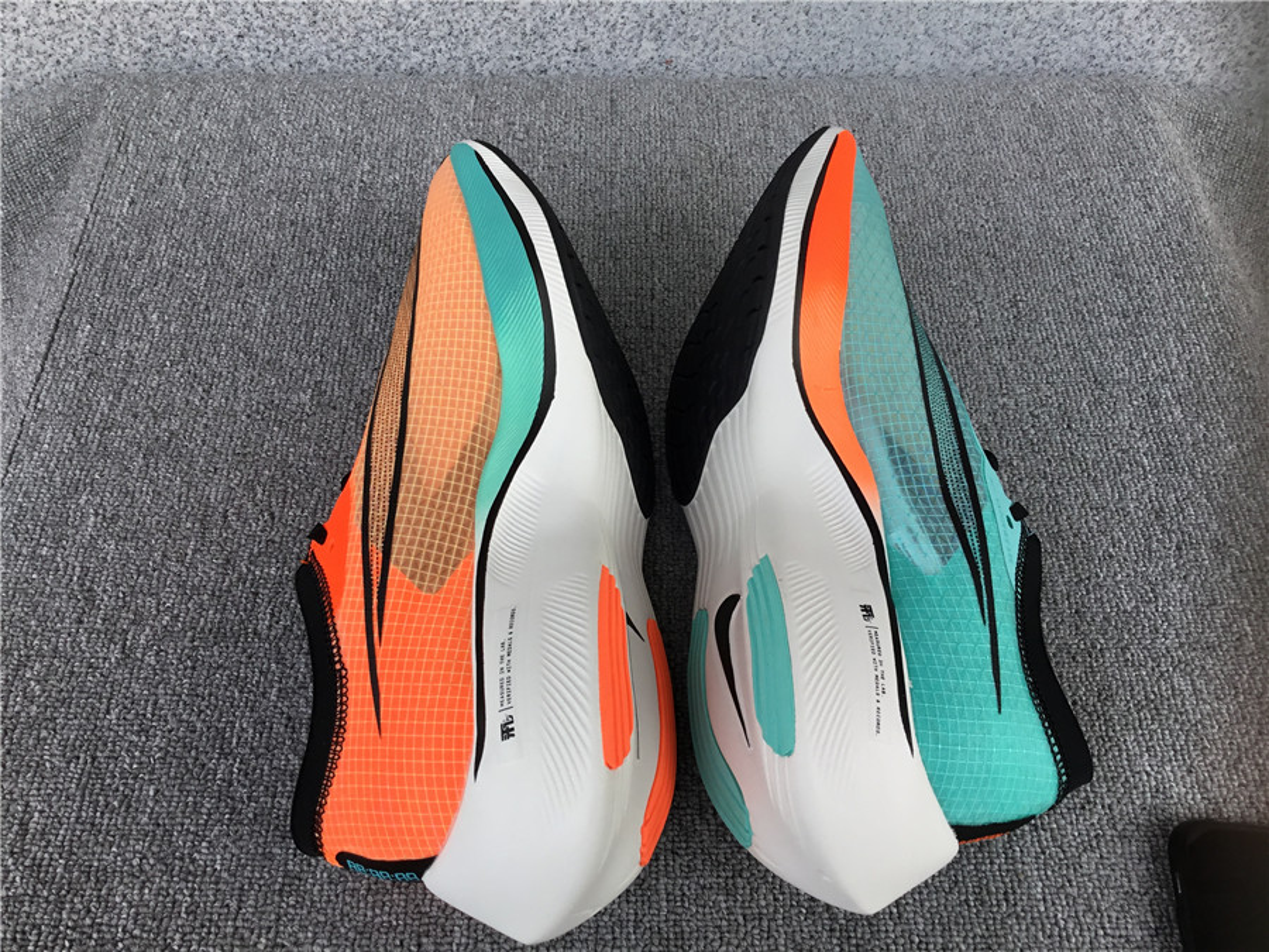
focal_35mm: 31
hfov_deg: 58.4
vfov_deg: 45.4
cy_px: 476
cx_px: 634
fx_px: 1136
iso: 25
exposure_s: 1/332
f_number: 2.4
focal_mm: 3.3
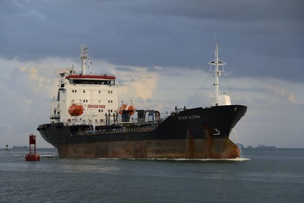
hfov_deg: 15.2
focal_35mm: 135
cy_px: 102
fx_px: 1140
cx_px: 152
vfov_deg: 10.2
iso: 200
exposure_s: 1/400
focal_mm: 135
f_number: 5.6
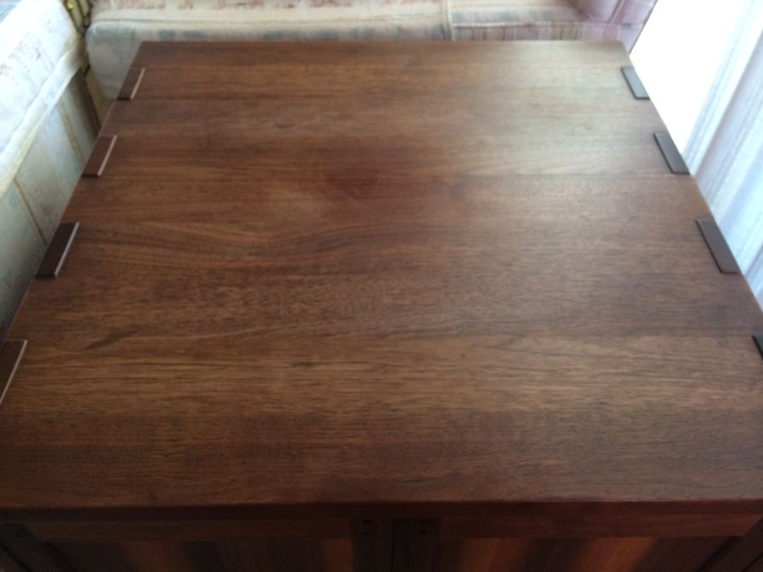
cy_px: 286
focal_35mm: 30
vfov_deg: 46.8
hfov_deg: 60.0
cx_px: 382
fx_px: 661
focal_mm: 4.12
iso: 160
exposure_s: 1/30
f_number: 2.2
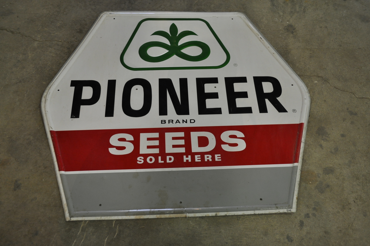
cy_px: 123
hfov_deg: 53.2
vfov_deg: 36.8
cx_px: 185
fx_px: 370
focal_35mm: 36
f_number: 4
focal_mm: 24
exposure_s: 1/40
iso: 800
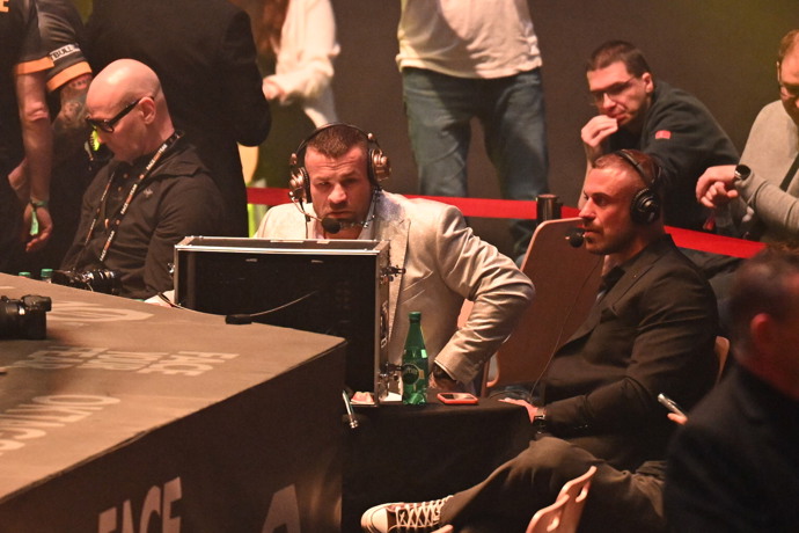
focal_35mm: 300
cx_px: 400
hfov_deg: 6.9
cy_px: 266
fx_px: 6658
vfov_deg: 4.6
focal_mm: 200
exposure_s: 1/320
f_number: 2.8
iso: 5000
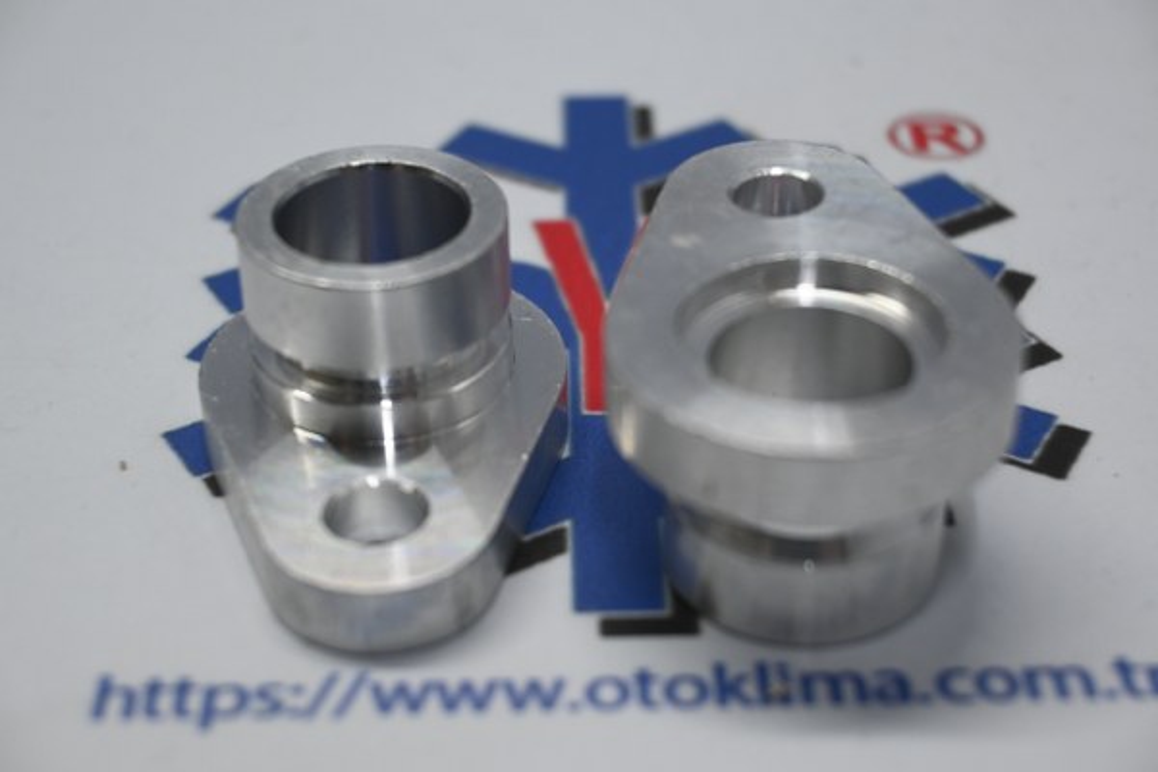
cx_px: 579
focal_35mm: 62
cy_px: 386
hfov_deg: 32.6
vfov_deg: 22.1
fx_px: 1978
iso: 560
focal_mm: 41
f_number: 5.6
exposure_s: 1/60
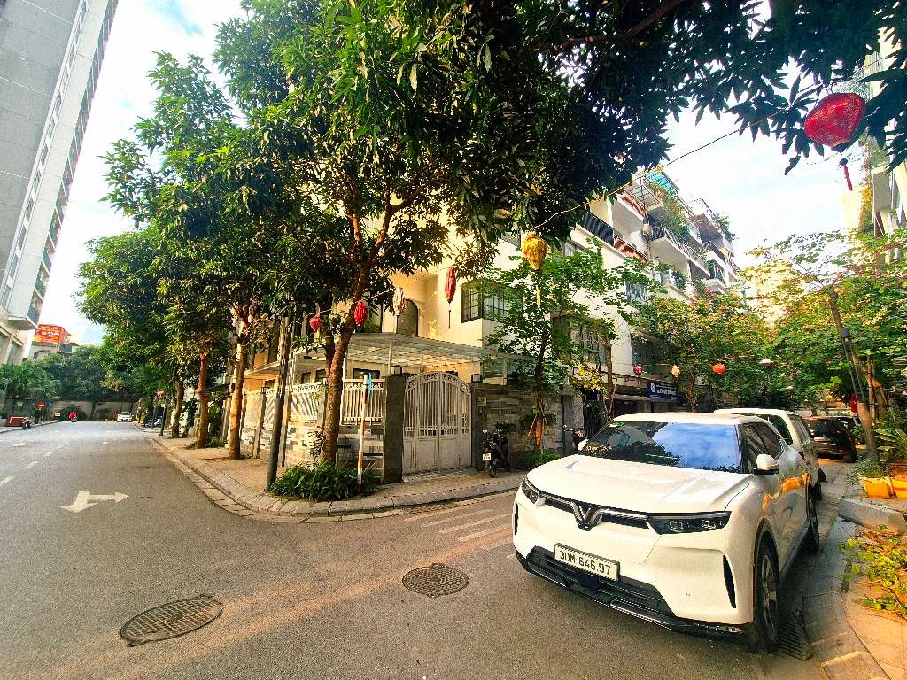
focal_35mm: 13
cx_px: 454
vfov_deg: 89.9
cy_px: 340
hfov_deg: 106.2
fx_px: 341
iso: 50
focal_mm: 2.2
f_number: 2.2
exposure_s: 1/154
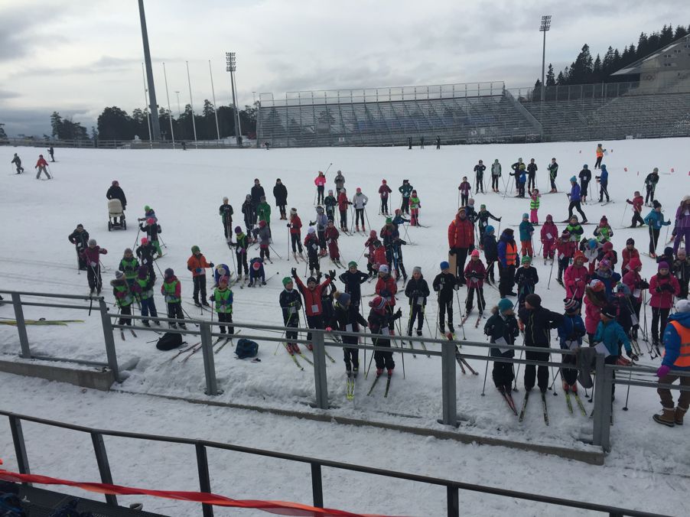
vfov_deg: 48.2
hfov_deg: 61.7
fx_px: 578
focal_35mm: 29
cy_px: 258
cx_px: 345
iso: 32
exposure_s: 1/1319
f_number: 2.2
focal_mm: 4.15
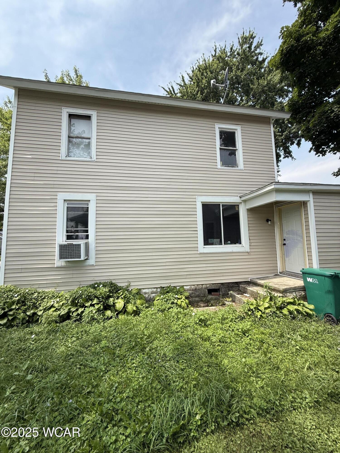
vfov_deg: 102.1
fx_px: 183
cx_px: 170
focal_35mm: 14
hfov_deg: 85.7
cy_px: 226
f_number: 2.2
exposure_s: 1/751
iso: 50
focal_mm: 2.22
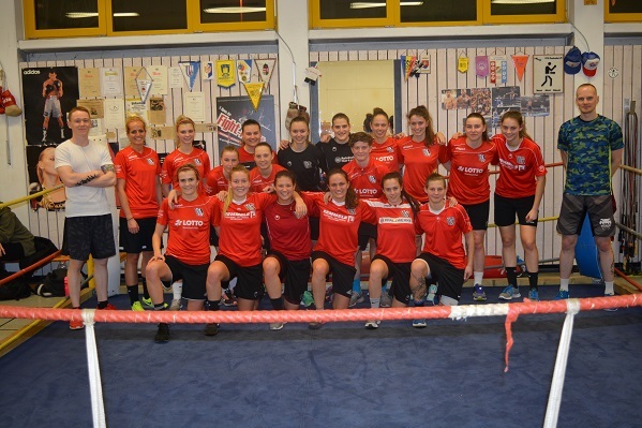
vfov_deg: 34.2
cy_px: 214
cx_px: 321
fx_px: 695
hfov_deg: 49.6
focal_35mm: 39
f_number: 4
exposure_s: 1/60
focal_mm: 26
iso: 640
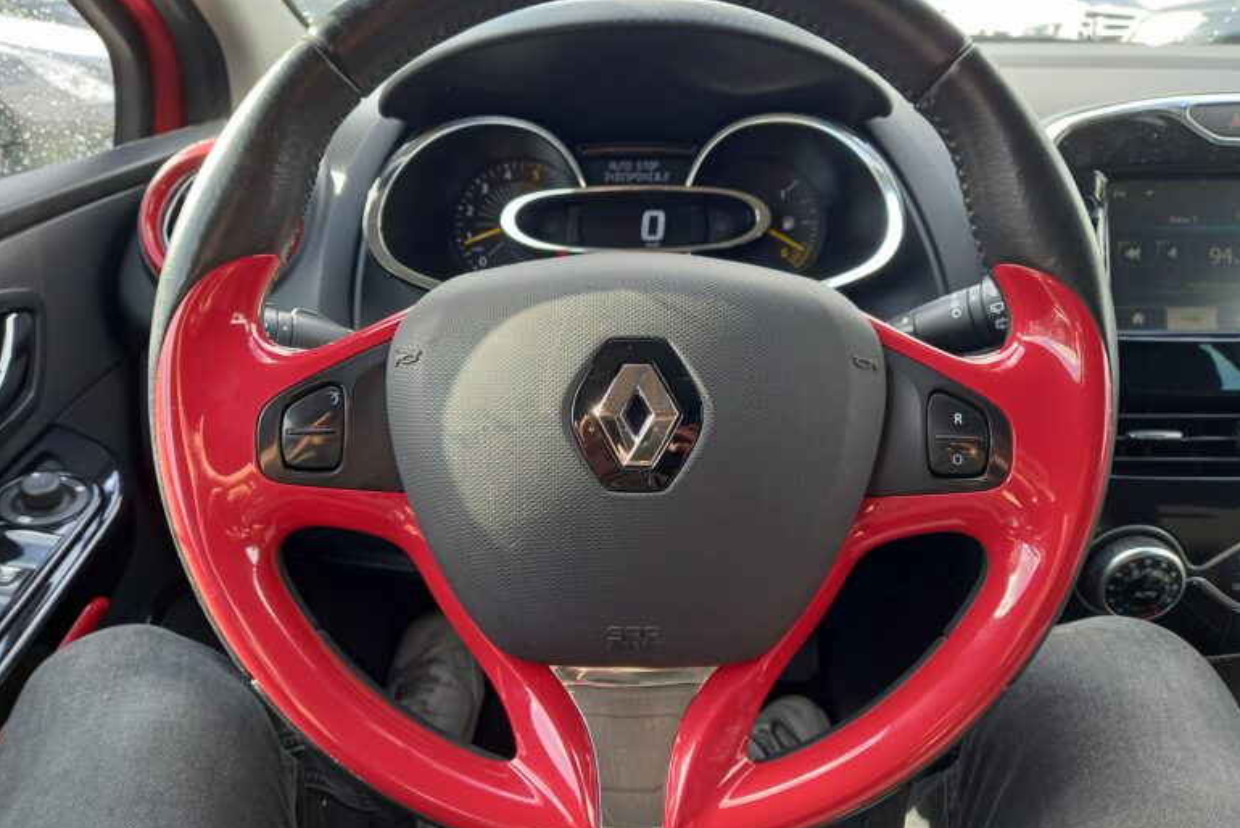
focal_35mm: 27
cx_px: 639
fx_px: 930
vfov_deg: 47.9
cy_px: 390
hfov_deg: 67.3
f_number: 2
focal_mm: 4.6
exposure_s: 1/50
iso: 64
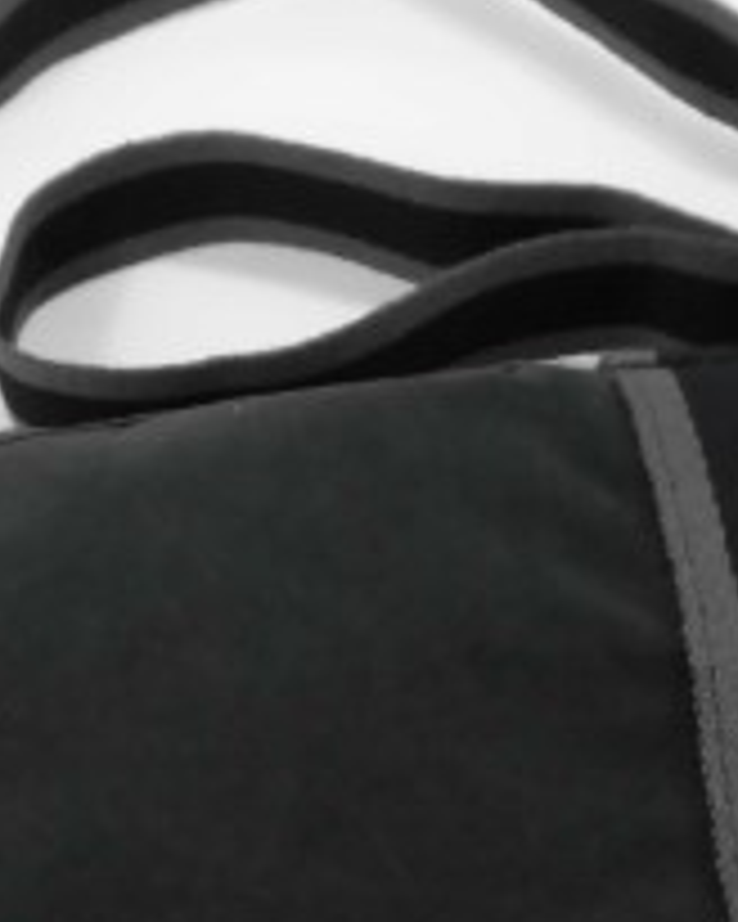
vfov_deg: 25.5
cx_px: 270
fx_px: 1993
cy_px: 769
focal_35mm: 73
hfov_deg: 20.9
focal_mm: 4.3
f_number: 3.1
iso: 200
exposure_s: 1/50
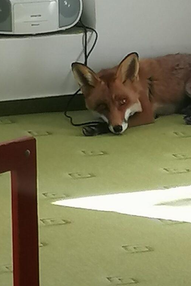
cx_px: 142
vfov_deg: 7.7
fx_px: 2126
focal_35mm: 267
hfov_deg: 5.1
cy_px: 82
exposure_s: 1/100
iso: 80
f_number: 1.8
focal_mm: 4.75
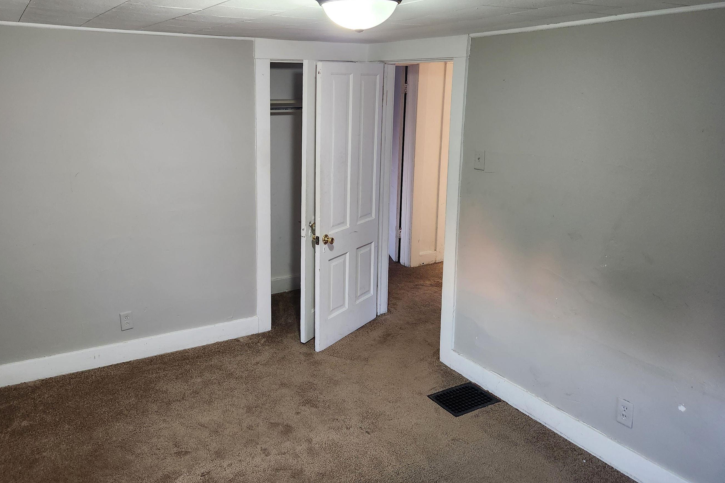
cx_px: 302
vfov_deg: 46.1
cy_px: 190
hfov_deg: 65.1
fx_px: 564
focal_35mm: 28
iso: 500
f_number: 1.8
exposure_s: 1/60
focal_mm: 5.4
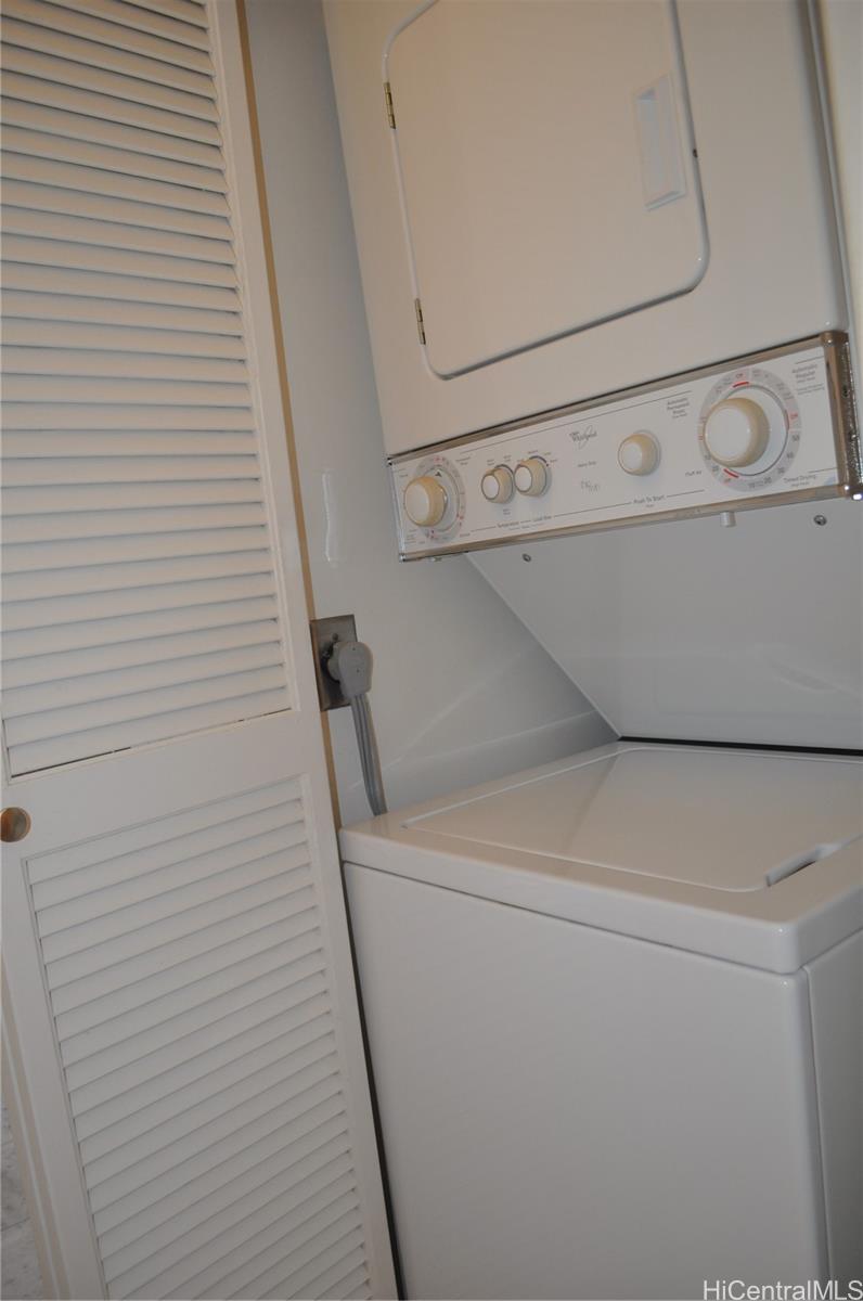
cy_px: 650
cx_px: 432
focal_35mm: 27
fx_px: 974
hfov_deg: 47.8
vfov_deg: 67.5
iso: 450
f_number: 3.5
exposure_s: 1/80
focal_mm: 18
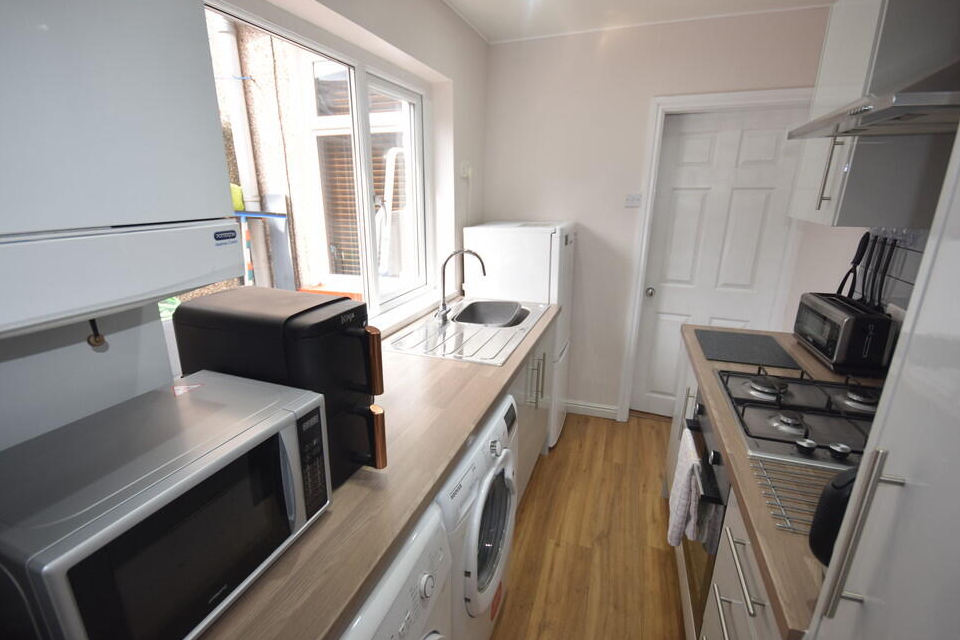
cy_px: 336
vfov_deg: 73.7
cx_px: 462
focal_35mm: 16
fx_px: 427
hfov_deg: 96.7
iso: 400
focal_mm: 10
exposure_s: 1/125
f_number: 5.6
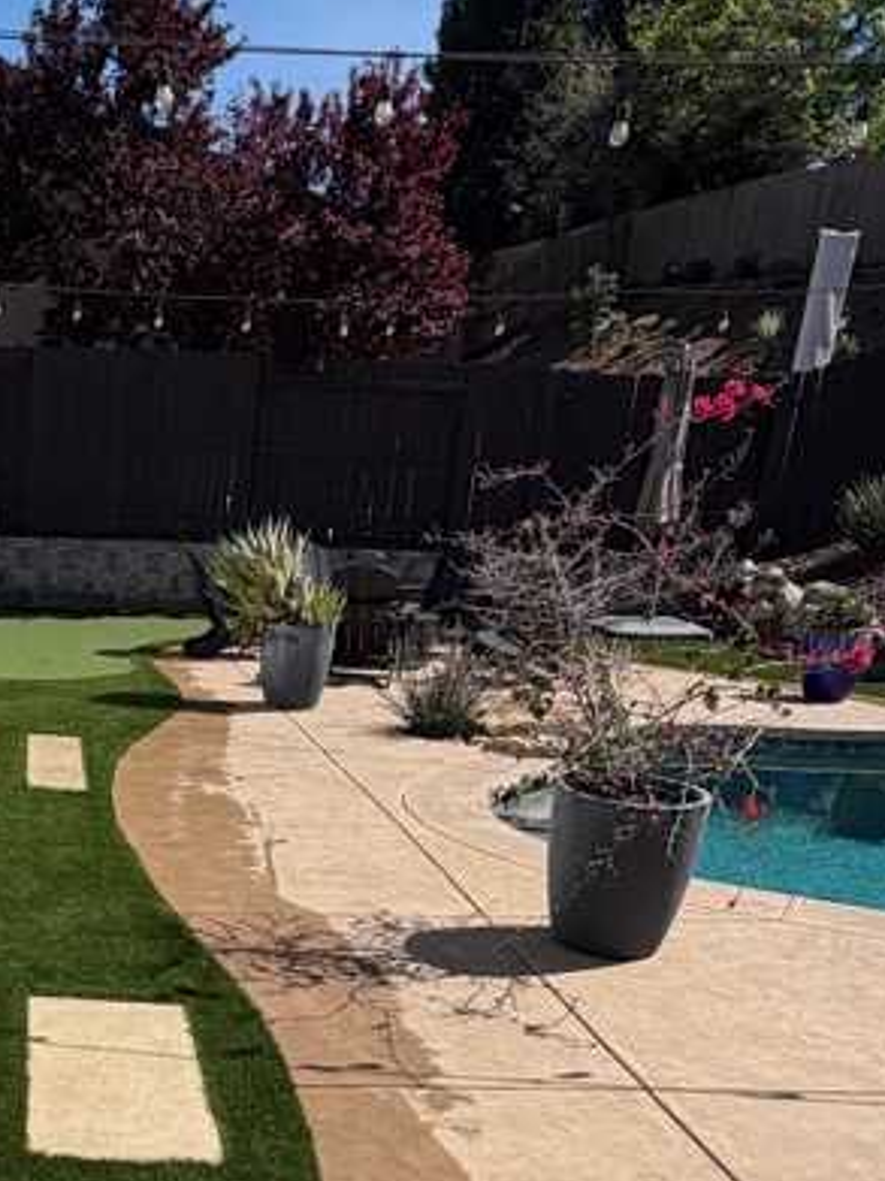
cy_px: 988
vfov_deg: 41.5
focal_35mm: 43
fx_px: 1467
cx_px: 39
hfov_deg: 31.5
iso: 25
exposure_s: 1/1235
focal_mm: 2.22
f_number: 2.2
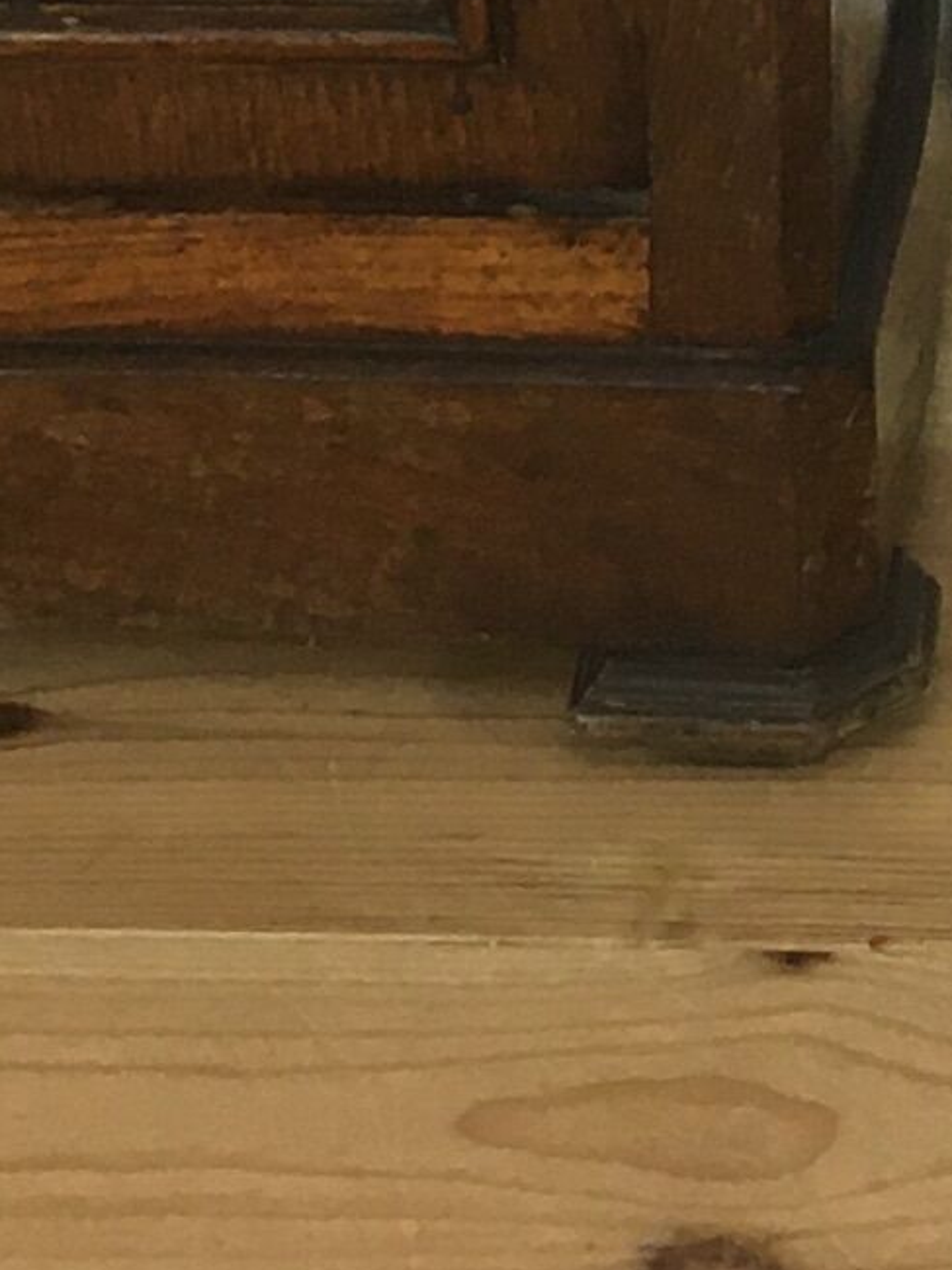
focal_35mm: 180
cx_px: 1169
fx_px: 6605
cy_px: -1407
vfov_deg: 10.0
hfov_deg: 8.2
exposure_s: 1/33
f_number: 2.2
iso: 32
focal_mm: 4.15
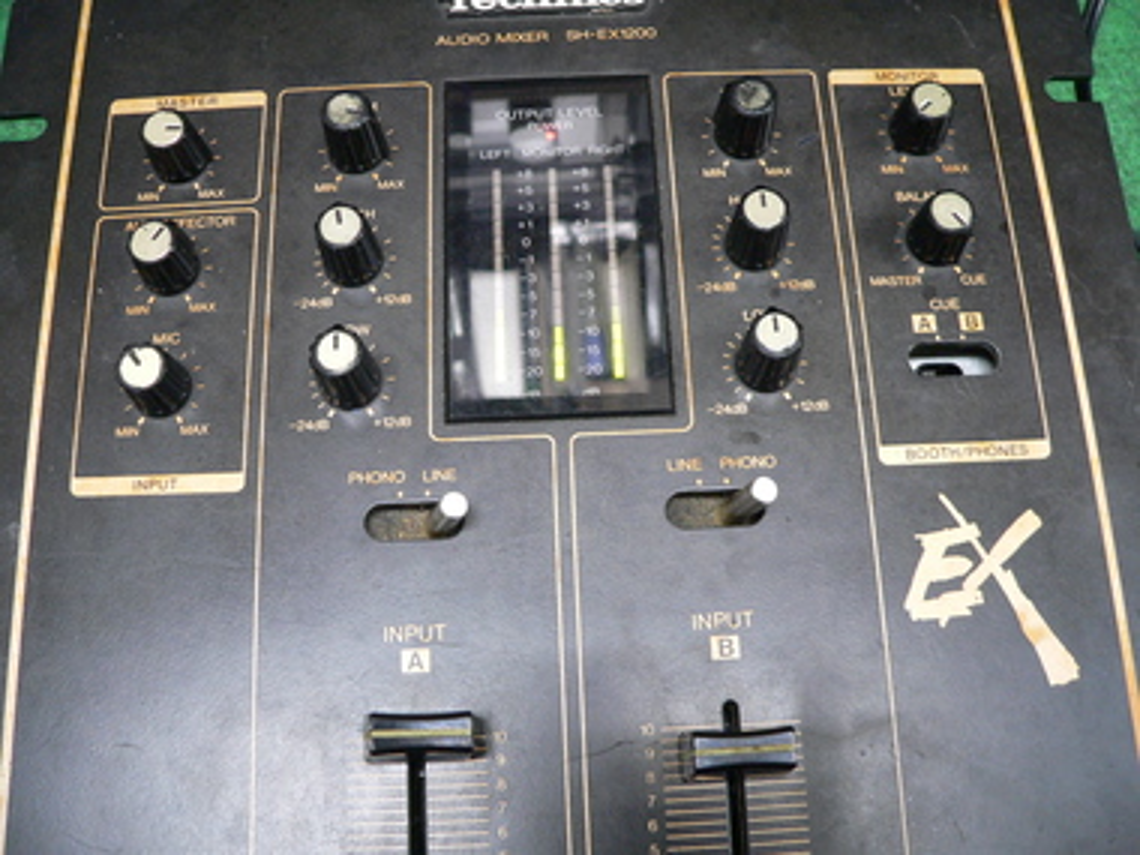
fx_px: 1186
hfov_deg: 51.4
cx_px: 570
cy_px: 428
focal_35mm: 36
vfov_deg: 39.7
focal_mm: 6
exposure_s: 1/13
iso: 200
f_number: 2.8
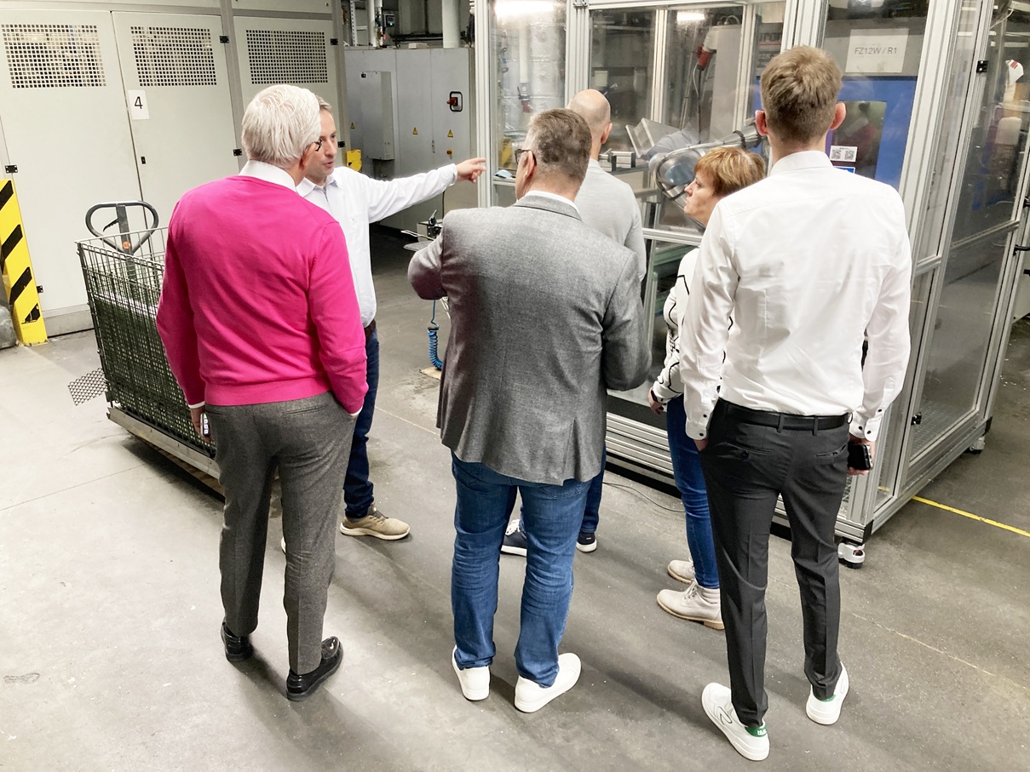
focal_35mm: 28
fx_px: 833
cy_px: 386
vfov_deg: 49.8
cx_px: 515
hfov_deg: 63.4
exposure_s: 1/50
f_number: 1.8
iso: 100
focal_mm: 3.99
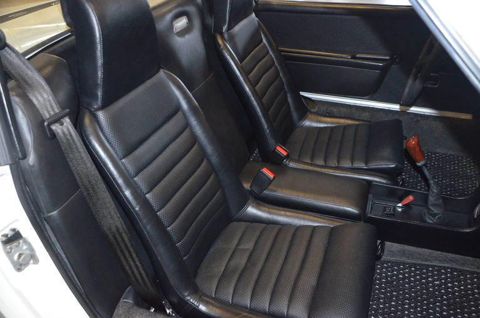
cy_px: 159
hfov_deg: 57.3
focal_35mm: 33
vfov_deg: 39.8
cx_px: 240
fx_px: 439
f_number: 3.8
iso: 3200
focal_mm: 22
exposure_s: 1/60
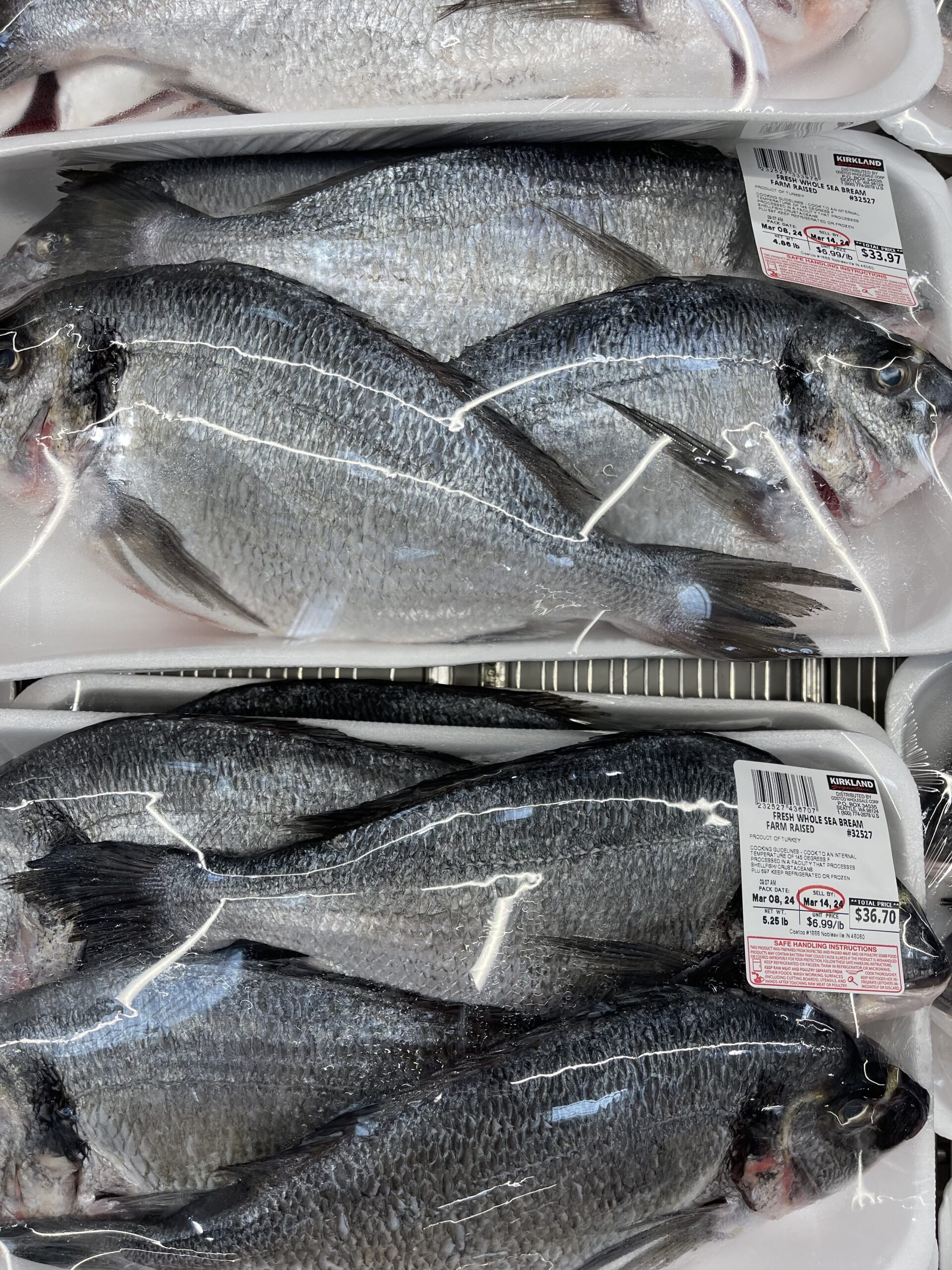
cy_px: 635
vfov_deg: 69.4
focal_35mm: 25
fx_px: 917
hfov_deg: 54.9
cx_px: 476
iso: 32
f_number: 1.6
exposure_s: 1/266
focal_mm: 5.1
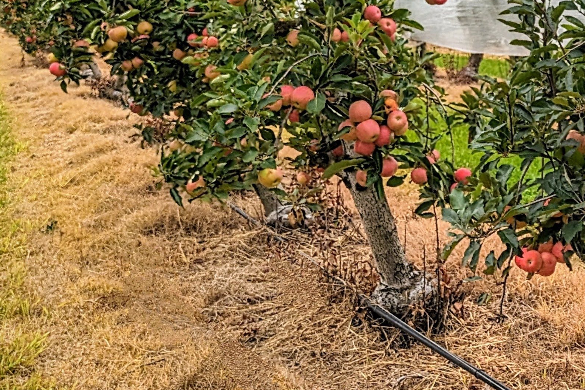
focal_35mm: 76
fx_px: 1235
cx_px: 735
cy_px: -7
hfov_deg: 23.8
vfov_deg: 17.5
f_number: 1.89
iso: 45
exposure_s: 1/618
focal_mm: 5.43
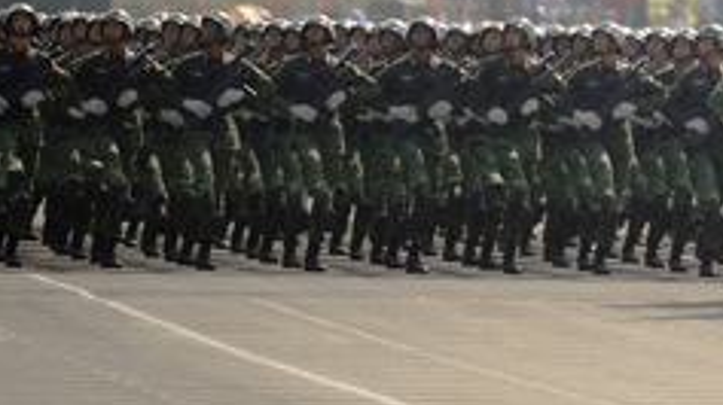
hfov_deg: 4.3
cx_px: 845
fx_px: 9503
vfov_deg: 2.4
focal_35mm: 496
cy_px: -151
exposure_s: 1/2000
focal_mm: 175
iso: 250
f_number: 2.8
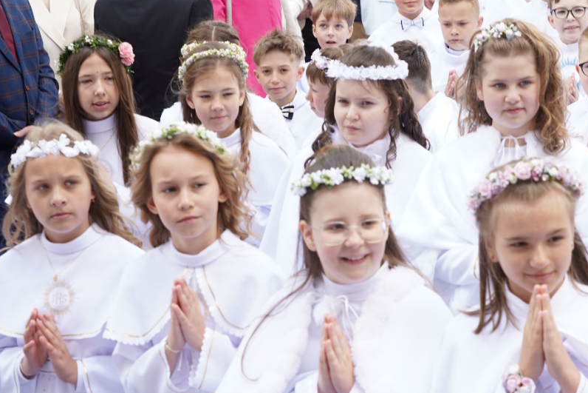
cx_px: 415
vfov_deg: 14.0
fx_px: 1601
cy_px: 245
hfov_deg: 20.7
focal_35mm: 98
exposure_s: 1/100
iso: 160
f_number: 5.6
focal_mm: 60
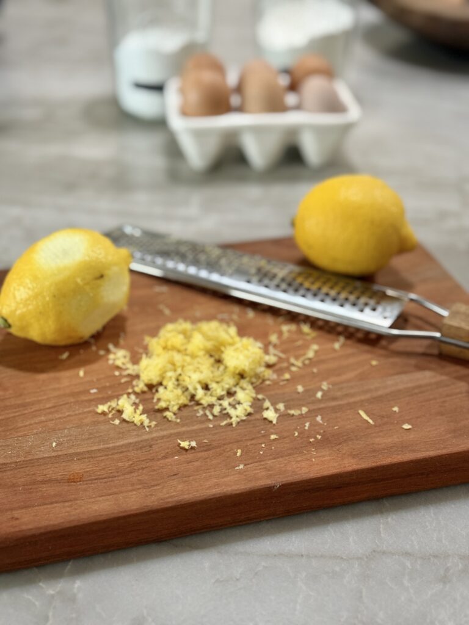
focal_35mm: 48
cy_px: 312
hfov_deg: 30.3
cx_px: 234
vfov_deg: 39.7
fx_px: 867
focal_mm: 6.76
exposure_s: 1/40
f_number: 1.78
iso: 250
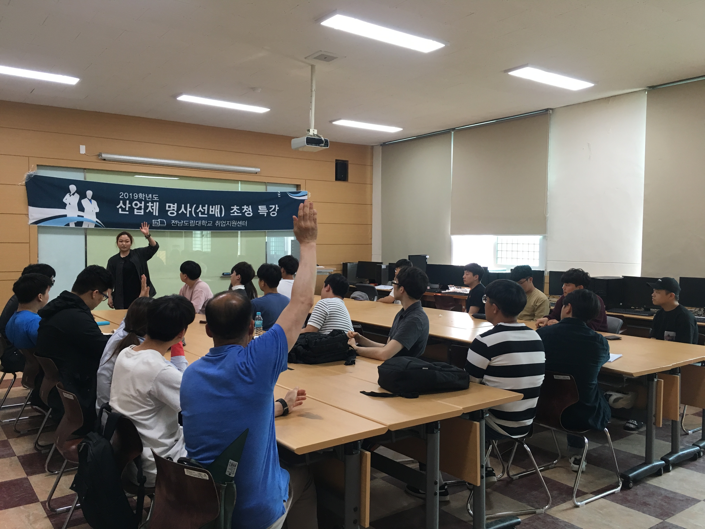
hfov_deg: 61.7
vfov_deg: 48.2
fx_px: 591
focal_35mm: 29
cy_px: 264
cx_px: 352
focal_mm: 4.15
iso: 40
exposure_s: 1/30
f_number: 2.2
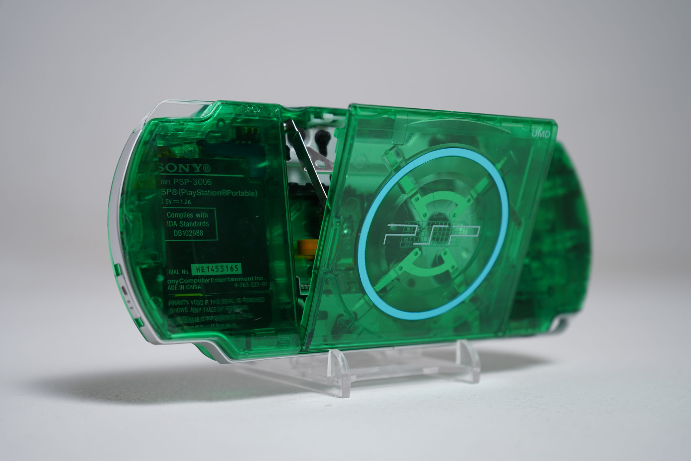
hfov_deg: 39.6
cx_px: 346
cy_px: 230
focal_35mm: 50
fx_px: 960
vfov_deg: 27.0
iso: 100
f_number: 5.6
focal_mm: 50
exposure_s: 1/10
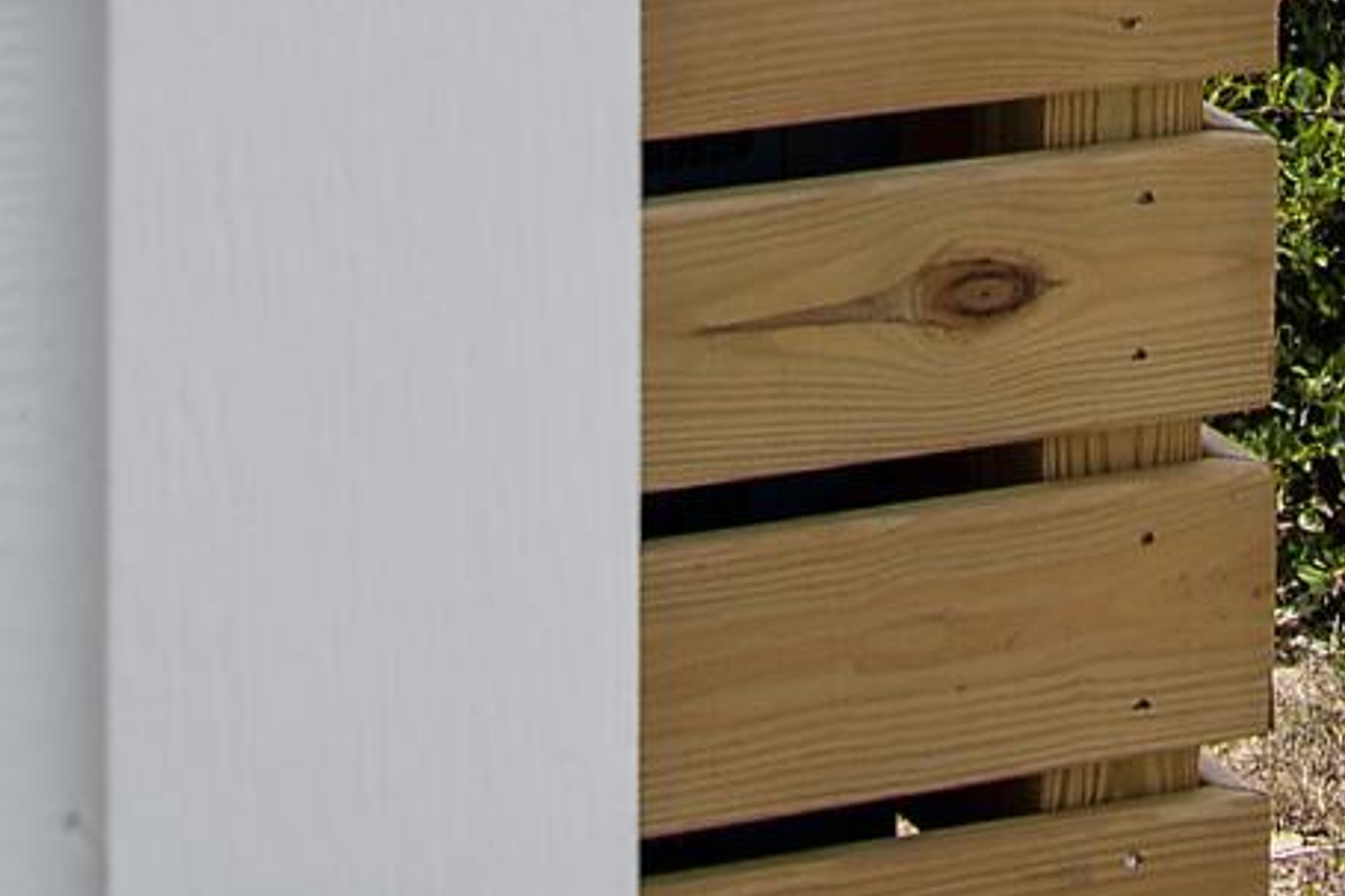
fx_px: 7394
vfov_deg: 6.3
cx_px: 1097
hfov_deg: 10.4
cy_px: -1833
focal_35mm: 198
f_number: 9
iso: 100
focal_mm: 20
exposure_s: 1/320
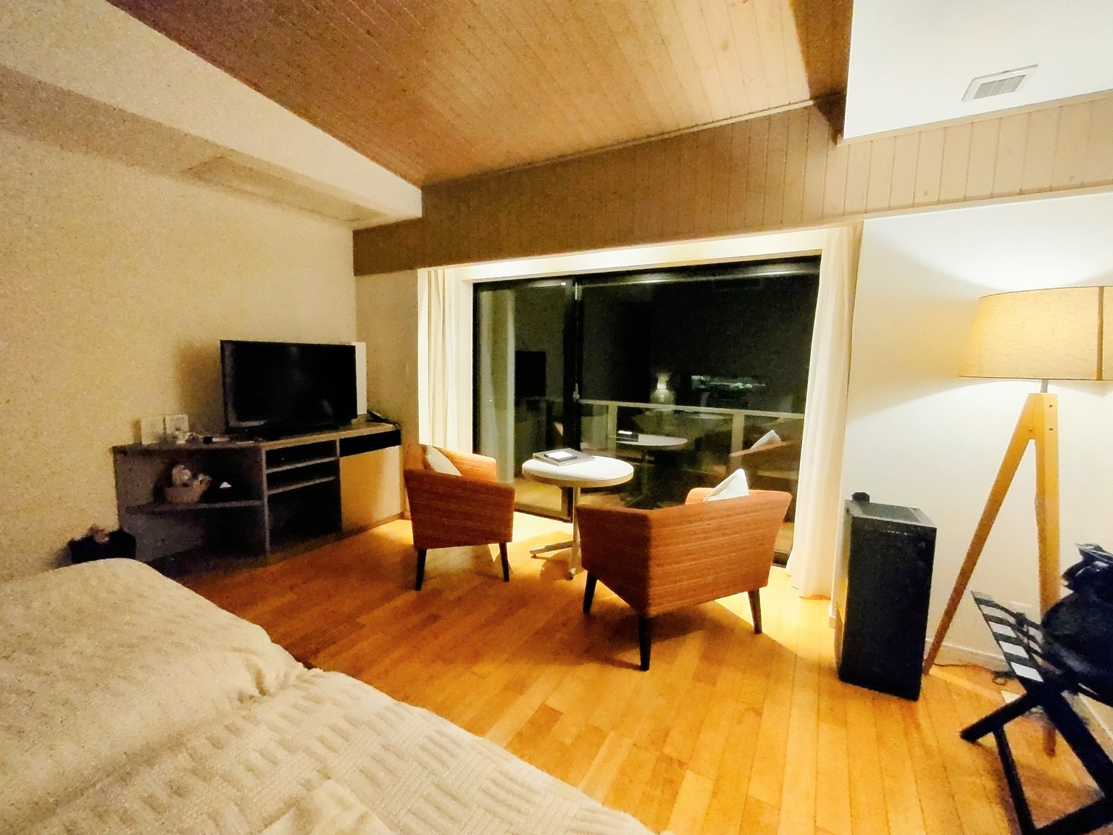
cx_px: 556
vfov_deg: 81.7
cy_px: 418
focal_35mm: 15
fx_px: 482
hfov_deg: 98.2
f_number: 2.4
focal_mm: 1.6
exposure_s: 1/33
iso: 1579
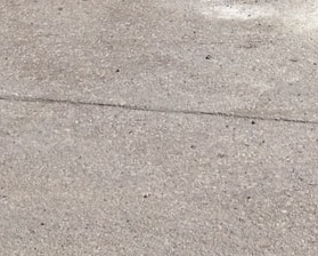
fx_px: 1536
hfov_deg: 11.7
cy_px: -187
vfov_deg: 9.1
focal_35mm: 163
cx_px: 343
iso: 64
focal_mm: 4.28
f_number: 2.4
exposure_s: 1/2123
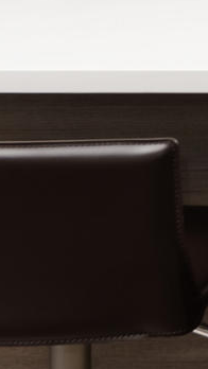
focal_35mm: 271
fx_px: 2655
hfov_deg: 4.1
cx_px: 867
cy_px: -456
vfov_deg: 7.5
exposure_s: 1/80
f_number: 7.1
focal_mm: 30
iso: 50
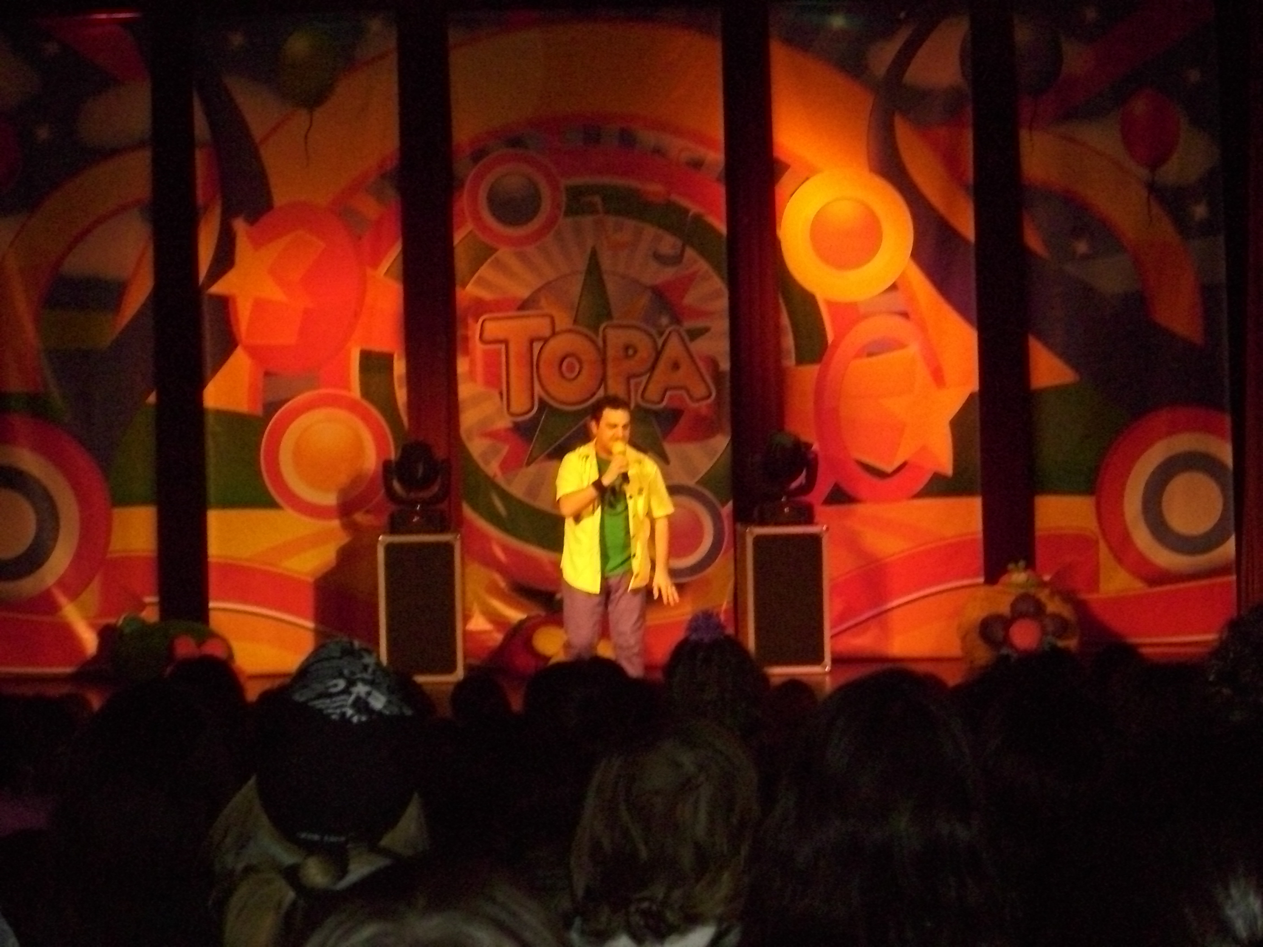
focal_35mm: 95
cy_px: 474
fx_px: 3466
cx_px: 632
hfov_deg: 20.7
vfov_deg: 15.6
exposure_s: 1/60
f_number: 5.2
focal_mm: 18.6
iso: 400
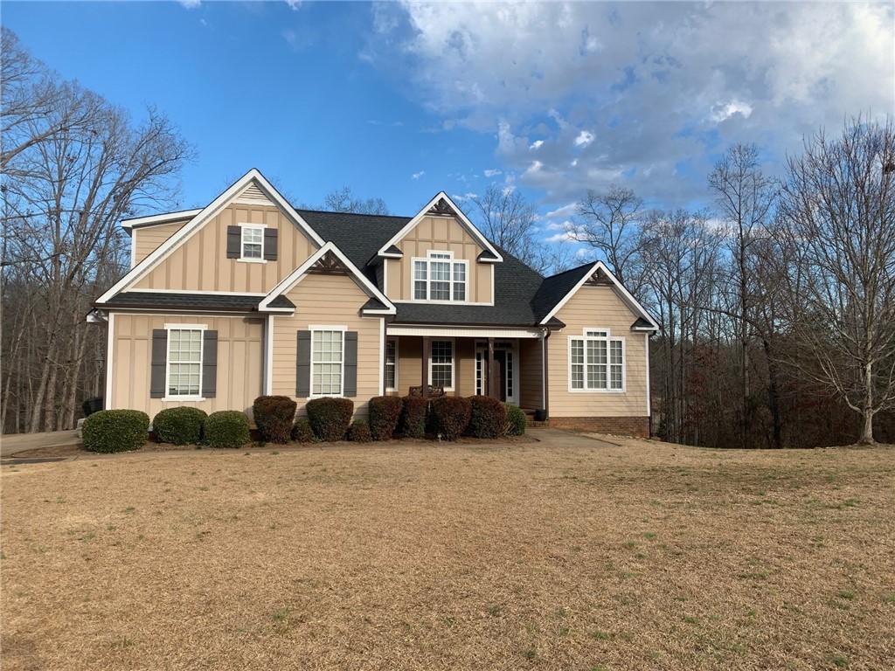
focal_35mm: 26
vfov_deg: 53.1
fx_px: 672
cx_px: 448
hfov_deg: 67.3
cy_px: 336
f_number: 1.8
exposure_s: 1/1163
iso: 25
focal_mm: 4.25
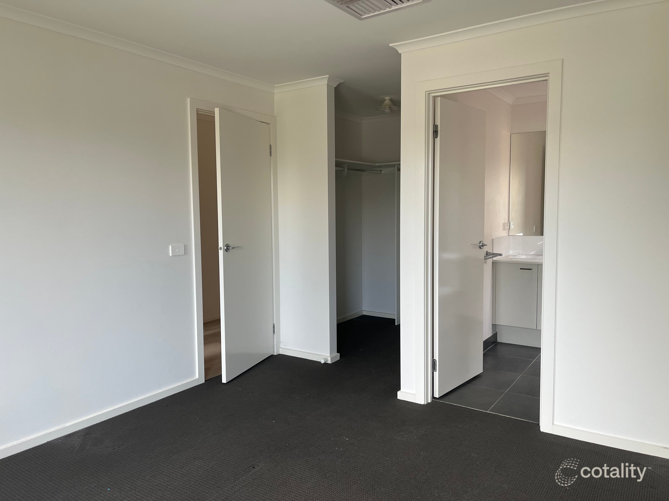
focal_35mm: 26
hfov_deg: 67.3
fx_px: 502
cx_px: 334
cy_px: 250
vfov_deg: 53.1
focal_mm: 5.1
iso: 80
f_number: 1.6
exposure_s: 1/121
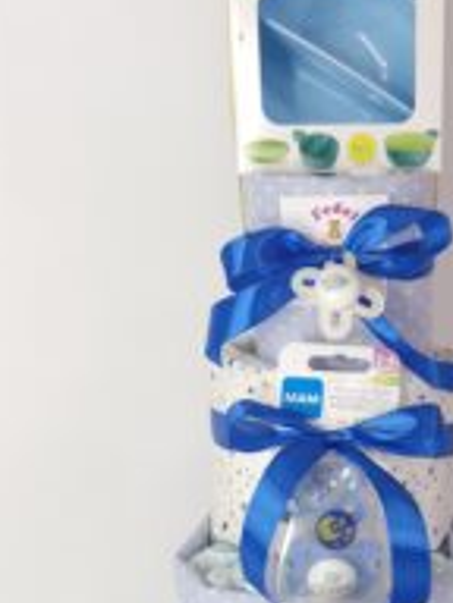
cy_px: 443
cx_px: 355
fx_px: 838
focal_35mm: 48
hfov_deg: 29.6
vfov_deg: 38.8
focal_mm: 5.54
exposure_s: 1/50
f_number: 1.8
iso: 125
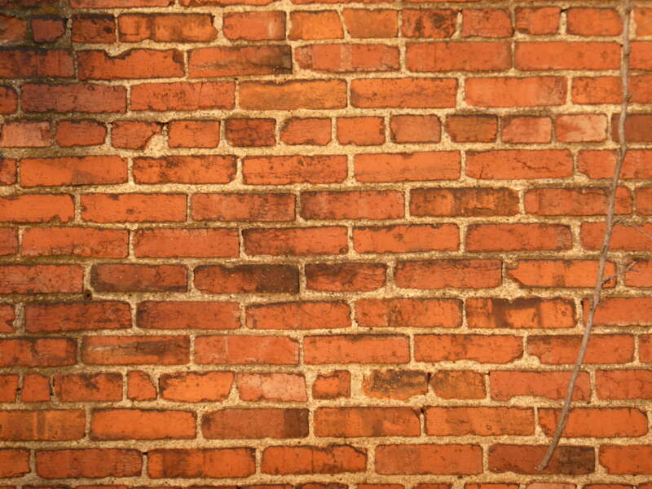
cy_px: 244
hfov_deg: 9.2
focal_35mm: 214
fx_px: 4031
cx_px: 326
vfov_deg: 6.9
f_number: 5.6
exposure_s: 1/80
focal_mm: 38.2
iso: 125
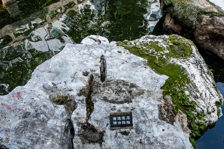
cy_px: 87
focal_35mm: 27
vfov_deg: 47.7
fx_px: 168
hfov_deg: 67.3
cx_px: 107
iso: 200
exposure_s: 1/100
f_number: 8
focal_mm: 22
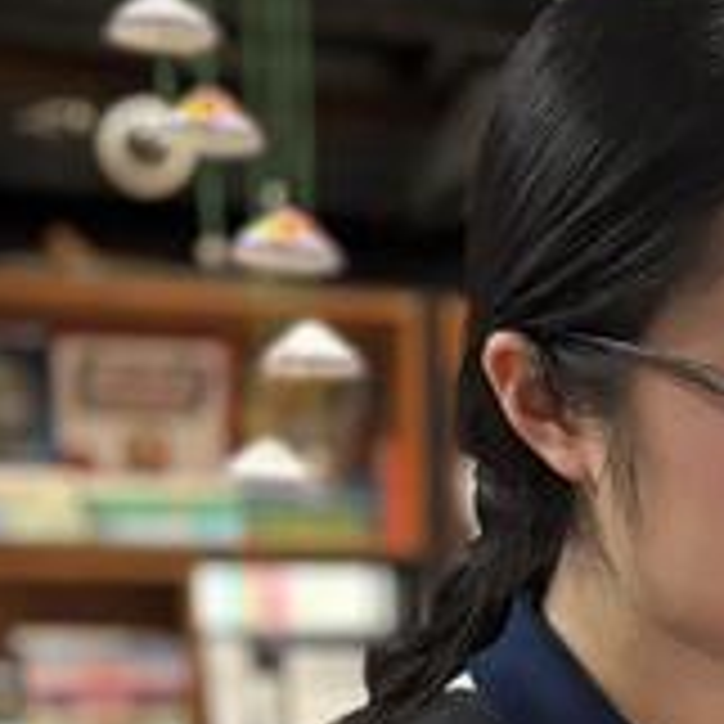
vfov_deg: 16.4
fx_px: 2437
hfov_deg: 15.4
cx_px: 1142
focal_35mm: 103
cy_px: 814
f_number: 1.6
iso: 200
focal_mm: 5.96
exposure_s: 1/50
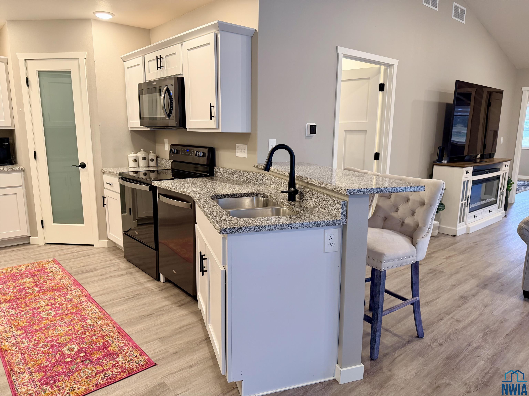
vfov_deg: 56.8
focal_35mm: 24
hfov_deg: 71.6
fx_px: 367
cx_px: 264
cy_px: 198
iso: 125
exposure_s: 1/60
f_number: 1.78
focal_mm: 6.76
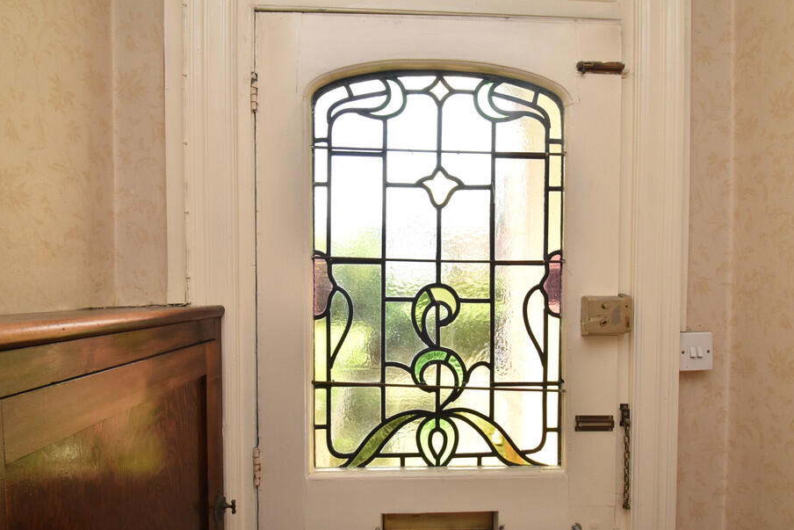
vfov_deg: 70.4
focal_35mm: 17
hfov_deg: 93.1
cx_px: 428
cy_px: 281
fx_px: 375
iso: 560
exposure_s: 1/60
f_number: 10
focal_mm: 10
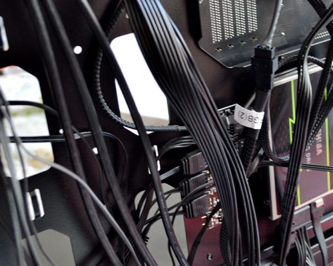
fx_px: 710
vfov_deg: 21.2
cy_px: 109
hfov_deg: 26.2
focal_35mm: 72
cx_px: 238
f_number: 4.8
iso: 400
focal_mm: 32
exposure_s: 1/15
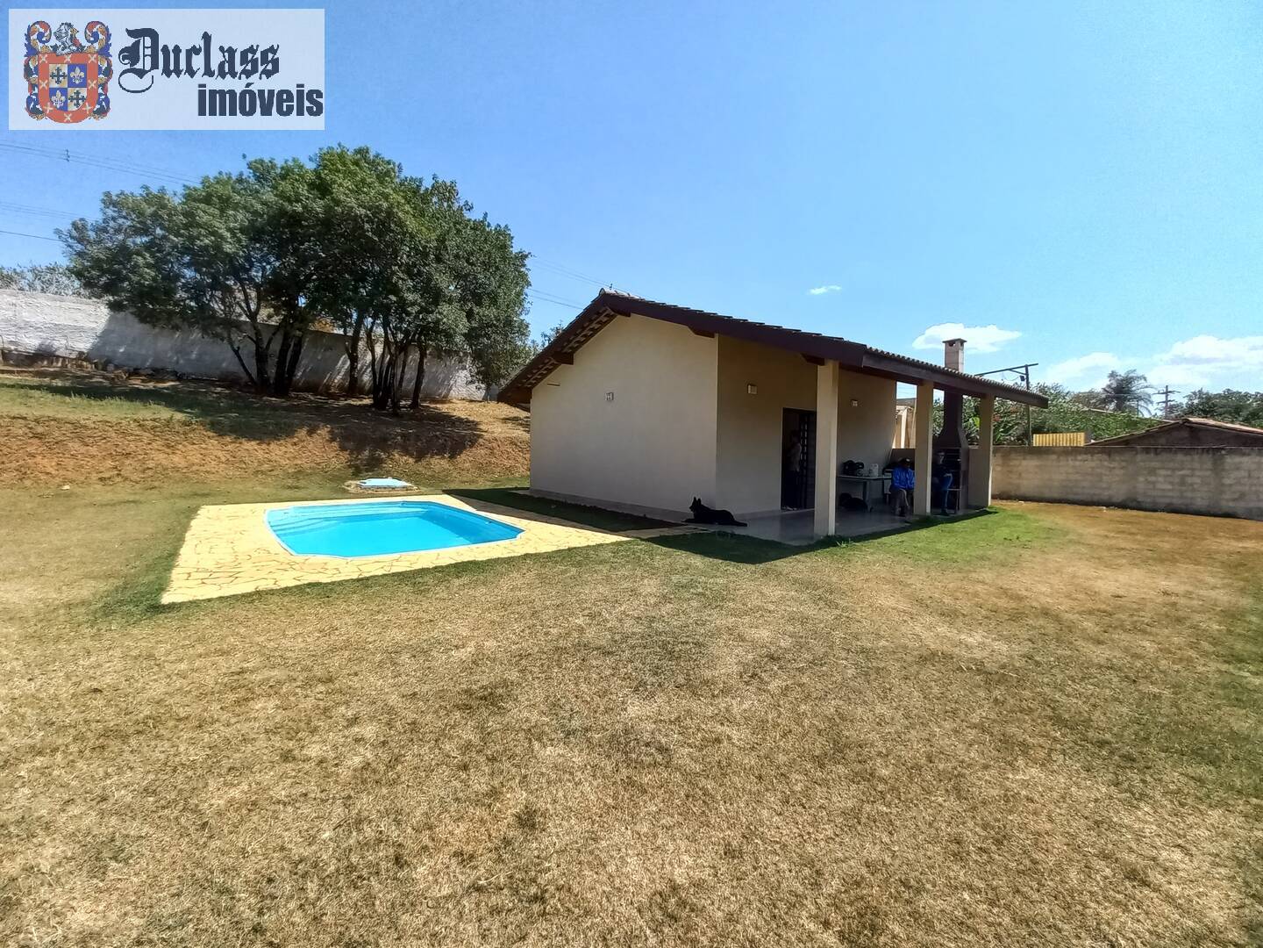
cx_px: 632
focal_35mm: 13
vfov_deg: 89.9
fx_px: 474
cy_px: 474
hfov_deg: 106.2
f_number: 2.2
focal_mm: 1.42
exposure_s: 1/1221
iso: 40
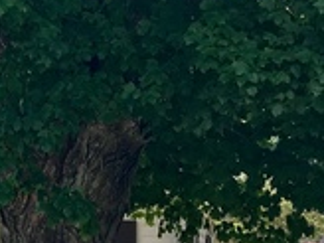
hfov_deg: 12.9
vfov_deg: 10.8
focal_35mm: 137
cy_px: 168
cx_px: -287
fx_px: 1282
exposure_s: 1/674
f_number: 2.2
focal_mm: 4.15
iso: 25
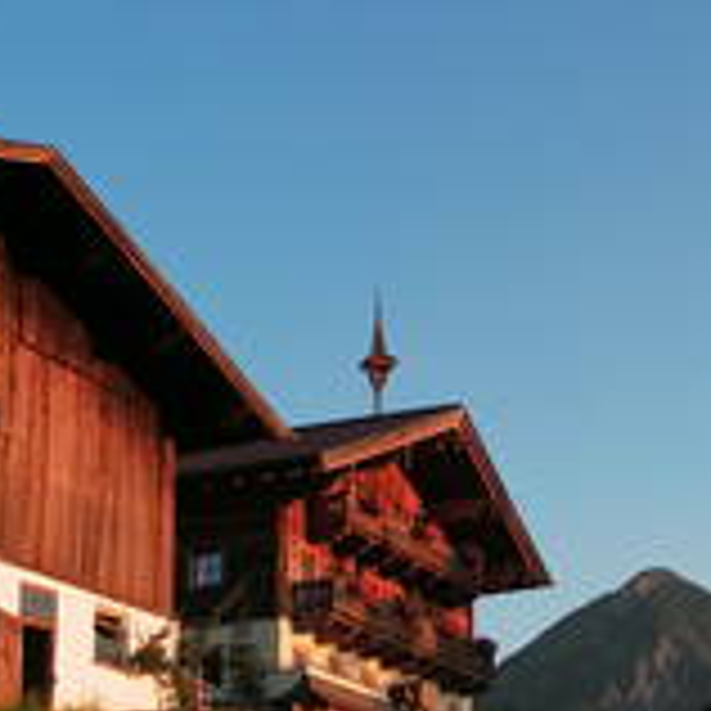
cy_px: 454
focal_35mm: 101
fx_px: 2347
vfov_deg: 17.2
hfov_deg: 16.9
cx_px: 688
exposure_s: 1/403
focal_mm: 4.75
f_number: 1.8
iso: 50
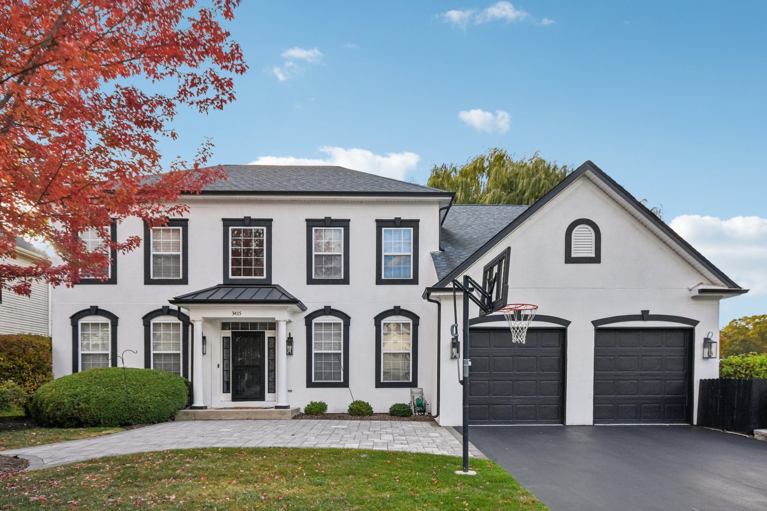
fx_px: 447
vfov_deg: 59.5
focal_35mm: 21
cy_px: 256
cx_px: 384
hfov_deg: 81.2
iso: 400
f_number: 8
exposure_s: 1/320
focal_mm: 14
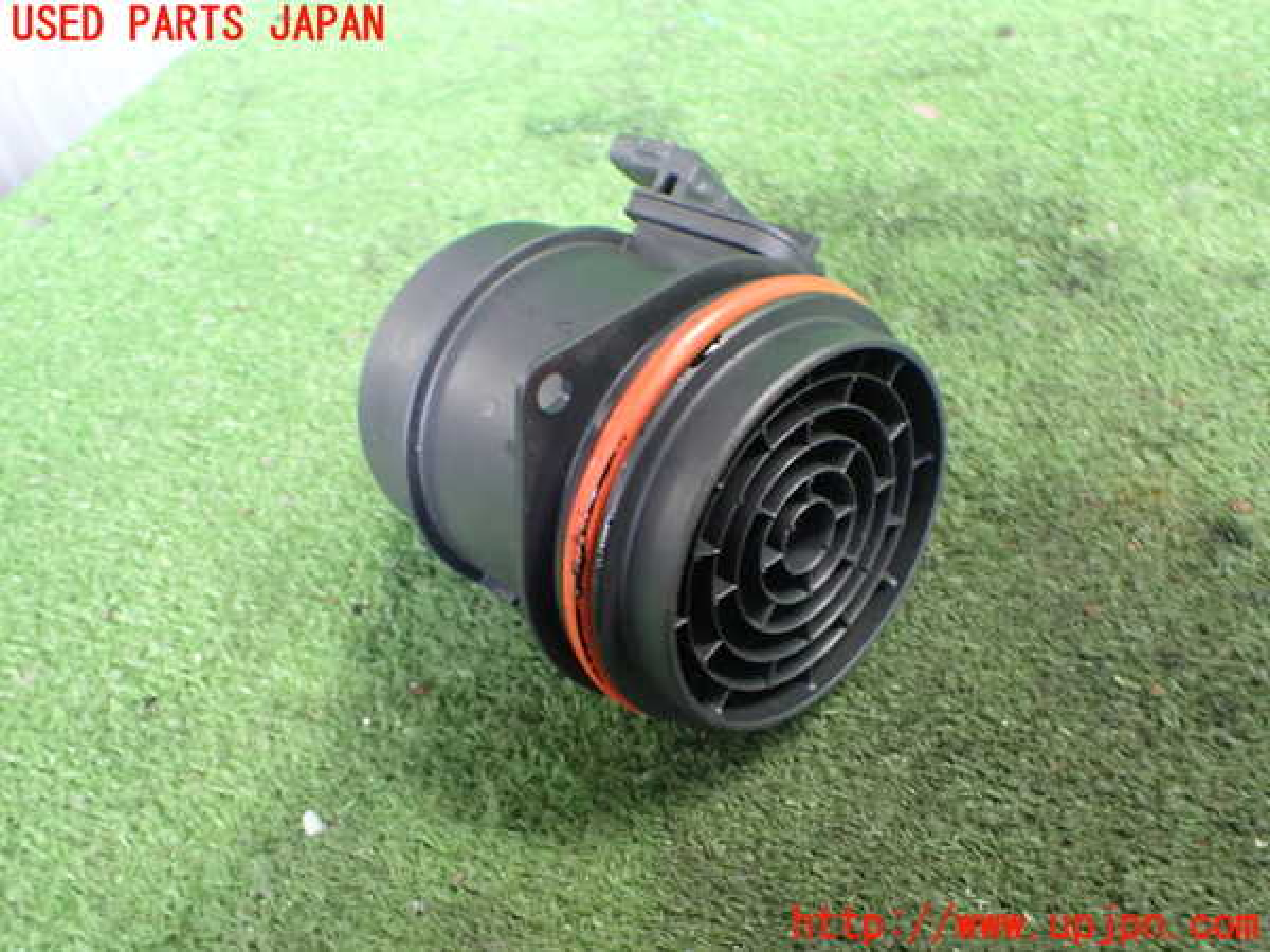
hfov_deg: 60.0
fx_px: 1101
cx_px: 635
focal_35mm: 30
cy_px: 476
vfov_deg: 46.8
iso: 800
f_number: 2.3
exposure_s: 1/30
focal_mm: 5.4
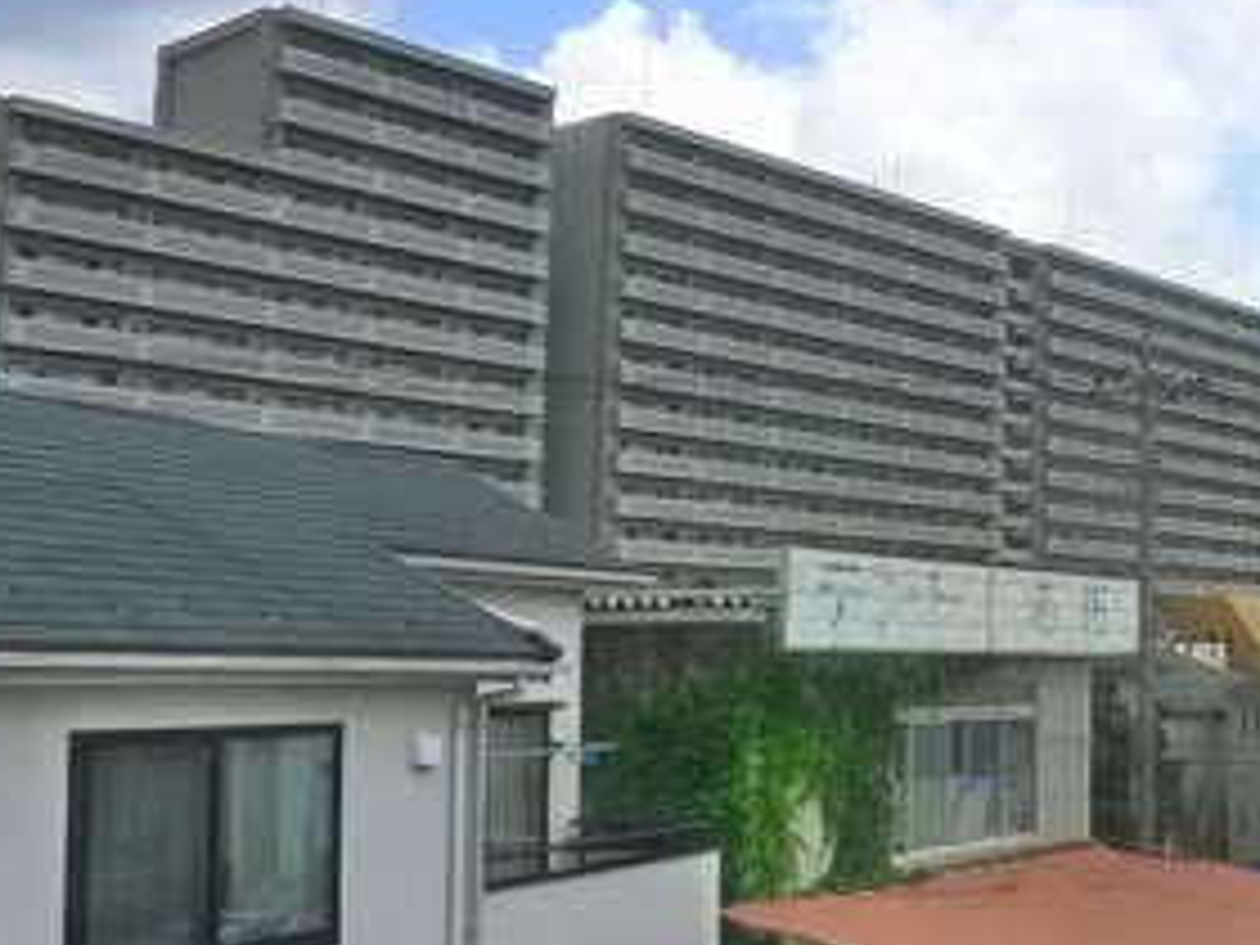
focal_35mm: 60
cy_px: 578
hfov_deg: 28.1
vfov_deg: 24.4
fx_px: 2184
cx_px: 1512
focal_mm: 5.1
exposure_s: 1/800
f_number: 4
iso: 400
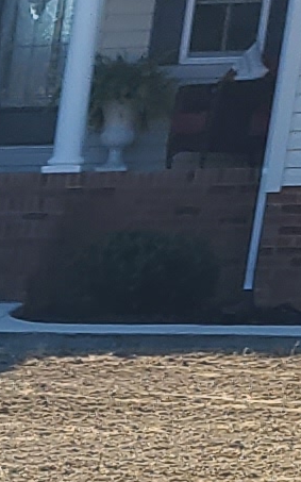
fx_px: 3072
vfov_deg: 7.9
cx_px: -1118
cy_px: 1382
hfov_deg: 4.8
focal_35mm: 234
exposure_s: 1/484
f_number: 1.8
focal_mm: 7
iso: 16
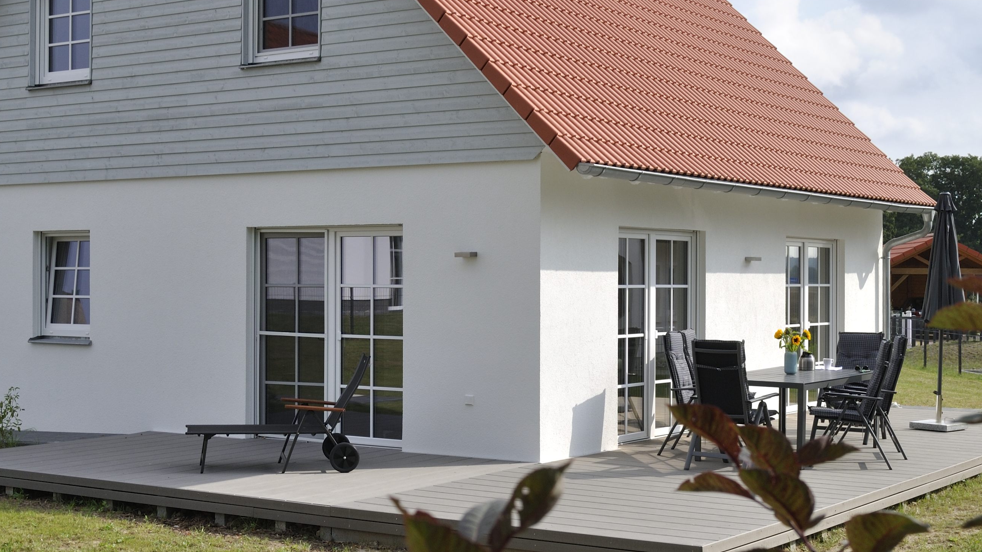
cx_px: 432
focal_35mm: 61
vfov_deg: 19.7
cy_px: 267
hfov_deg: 34.3
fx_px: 1588
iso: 100
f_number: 8
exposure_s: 1/250
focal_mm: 26
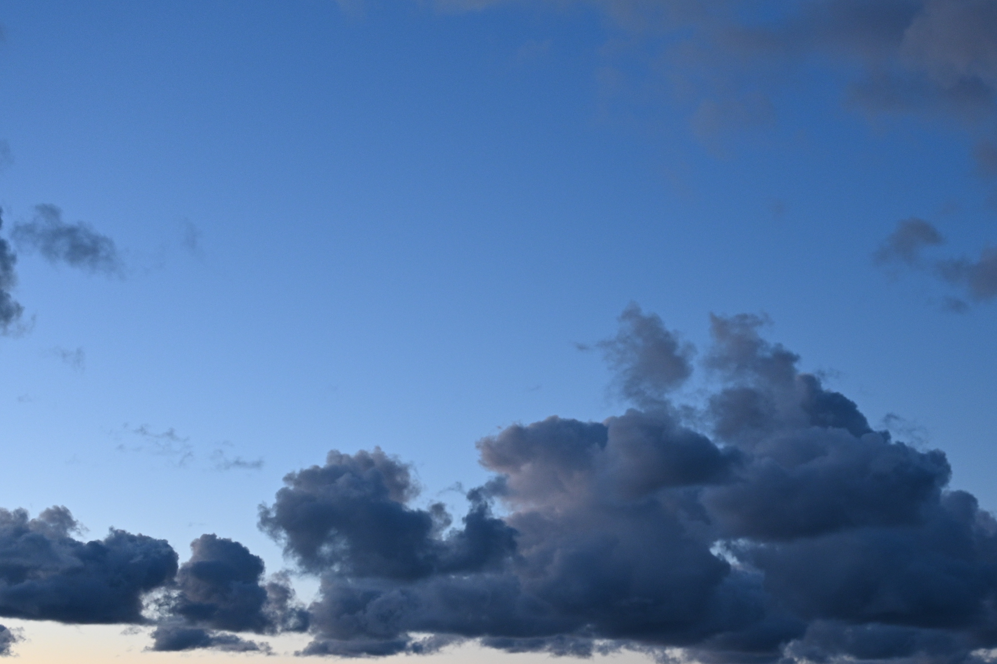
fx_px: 1771
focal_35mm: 64
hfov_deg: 31.0
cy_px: 478
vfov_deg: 21.1
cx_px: 721
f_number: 4
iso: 1000
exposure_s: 1/100
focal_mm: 41
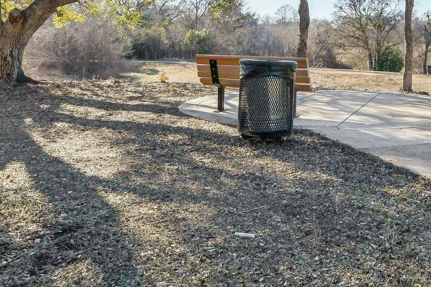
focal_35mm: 40
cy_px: 15
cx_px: 303
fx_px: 479
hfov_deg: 47.3
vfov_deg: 31.4
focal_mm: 10
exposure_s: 1/640
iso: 400
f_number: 8
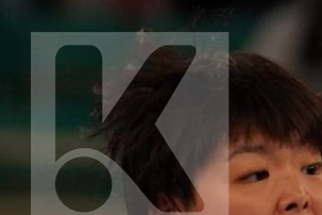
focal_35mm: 1460
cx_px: 850
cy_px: 506
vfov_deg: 0.9
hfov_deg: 1.4
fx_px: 13058
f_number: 2.8
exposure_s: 1/1000
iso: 1000
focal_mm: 164
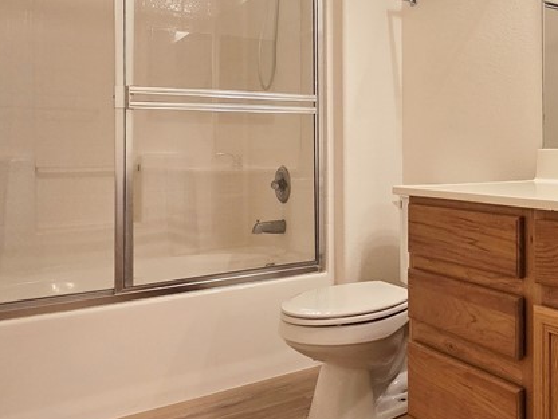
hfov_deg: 51.1
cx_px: 490
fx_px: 516
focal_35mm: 32
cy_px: 128
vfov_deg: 43.3
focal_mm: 2.2
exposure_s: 1/60
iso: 200
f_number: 2.2
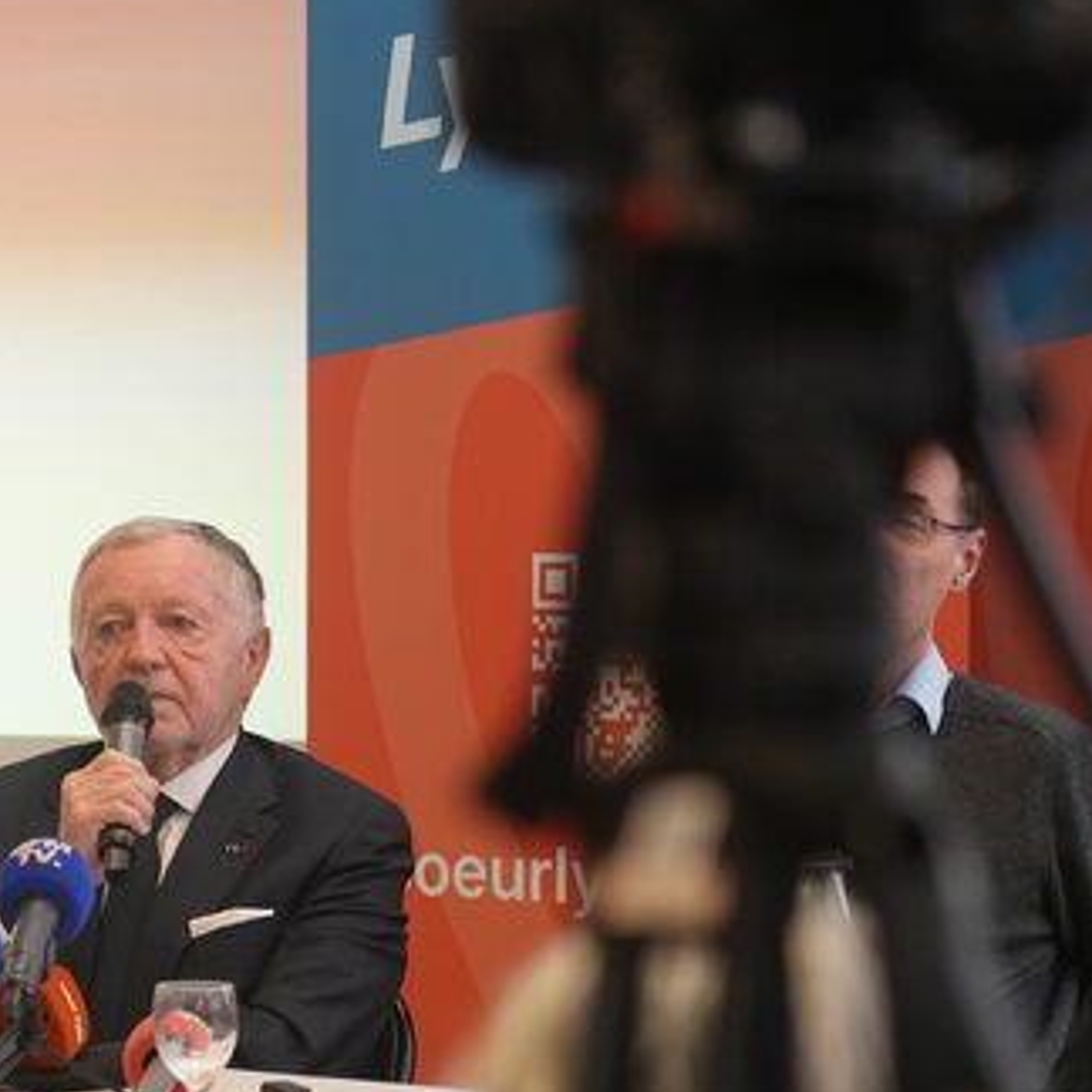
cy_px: 763
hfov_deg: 8.0
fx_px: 7780
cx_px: 303
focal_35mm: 218
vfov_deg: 8.0
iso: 2000
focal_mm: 105
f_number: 4
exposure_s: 1/160
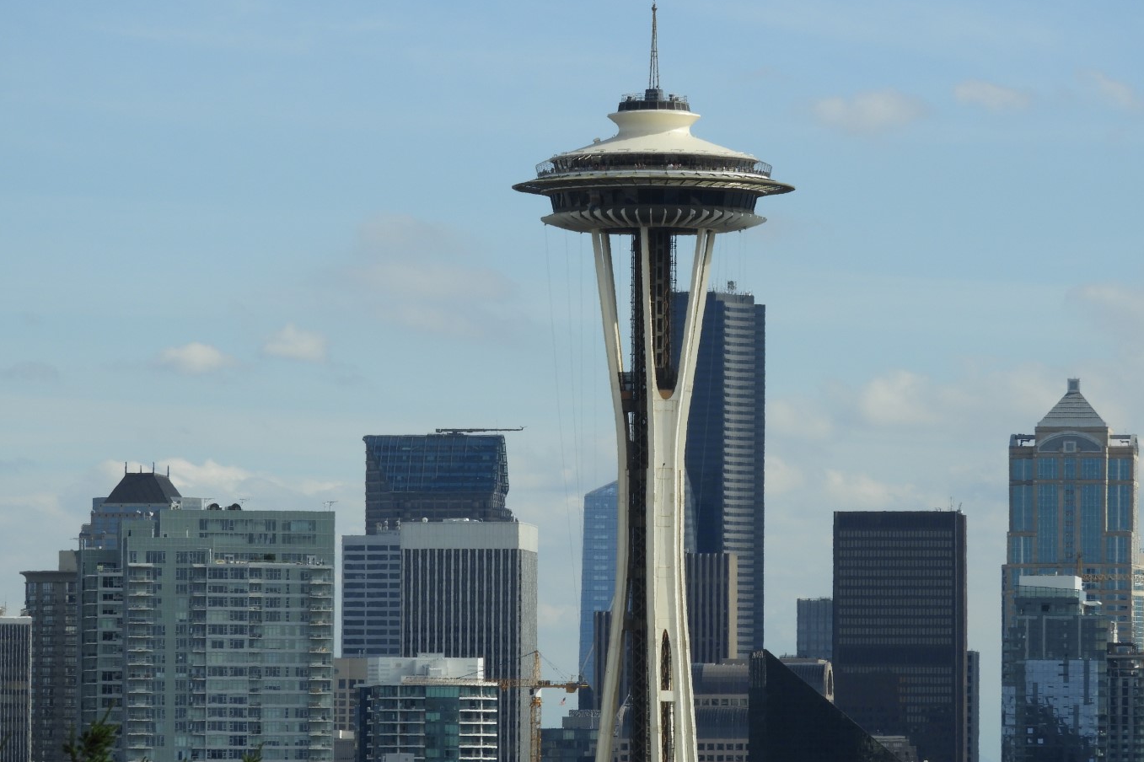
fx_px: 8768
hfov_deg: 7.5
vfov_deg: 5.0
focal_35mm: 276
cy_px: 382
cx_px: 592
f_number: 5.5
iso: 100
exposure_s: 1/800
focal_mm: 44.8
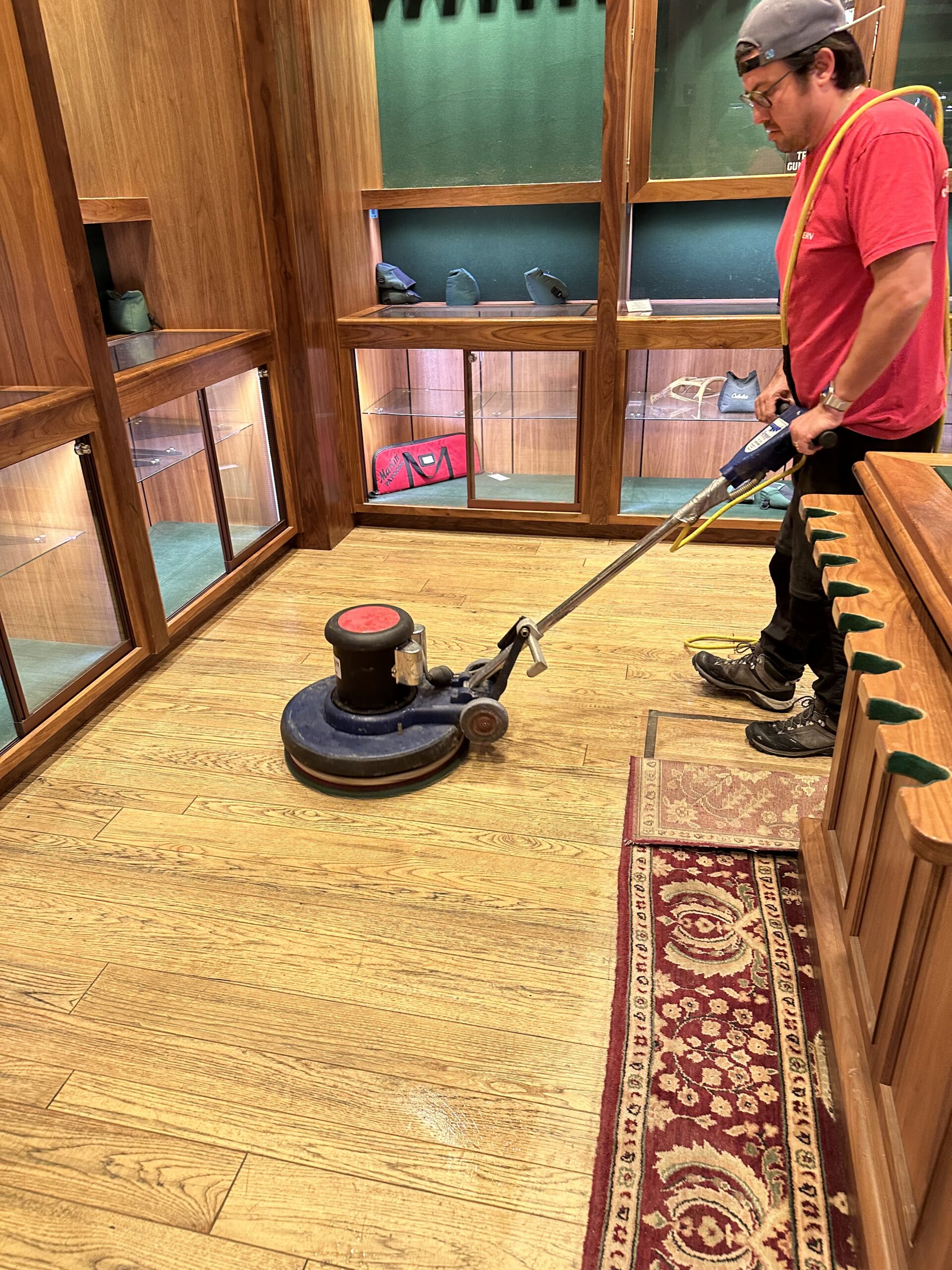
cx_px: 476
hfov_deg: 56.8
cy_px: 635
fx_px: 880
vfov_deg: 71.6
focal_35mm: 24
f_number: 1.78
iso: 250
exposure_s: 1/60
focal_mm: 6.86
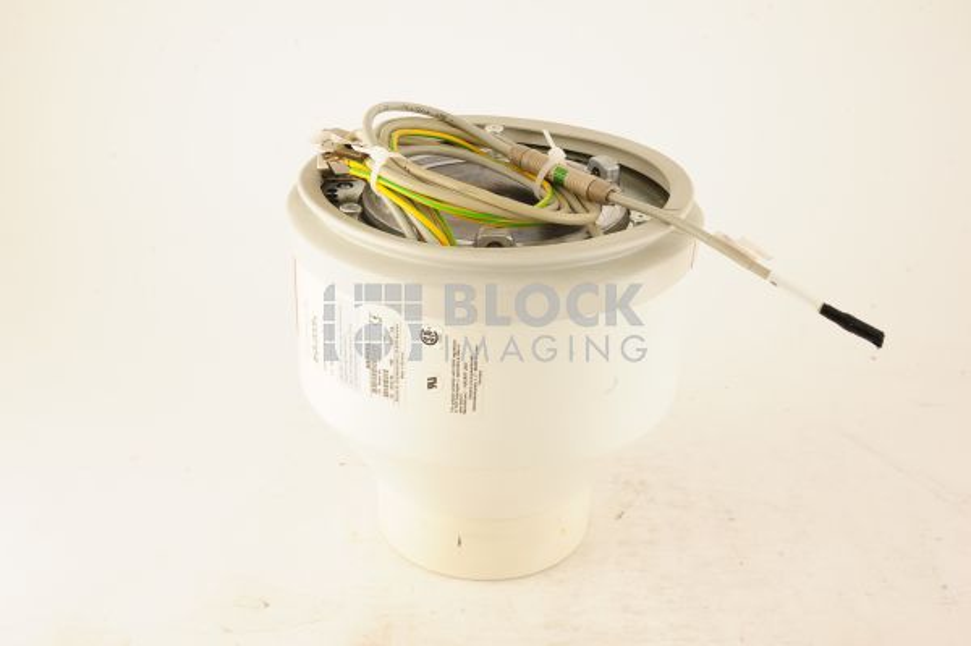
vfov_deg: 26.9
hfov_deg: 39.6
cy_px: 323
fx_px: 1347
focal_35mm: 50
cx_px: 486
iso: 1600
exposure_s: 1/125
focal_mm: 50
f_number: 13
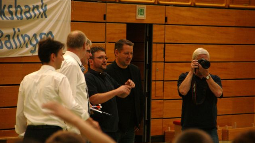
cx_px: 127
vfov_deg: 4.3
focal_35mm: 284
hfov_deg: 7.6
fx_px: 1920
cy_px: 73
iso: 400
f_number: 6.3
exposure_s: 1/125
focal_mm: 180
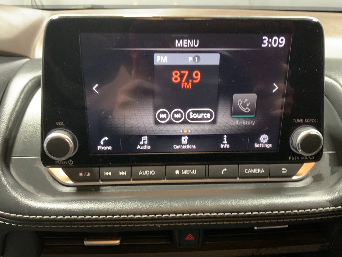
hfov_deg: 61.7
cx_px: 171
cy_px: 128
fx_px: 287
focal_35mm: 29
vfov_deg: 48.2
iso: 250
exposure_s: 1/33
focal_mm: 3
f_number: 1.8
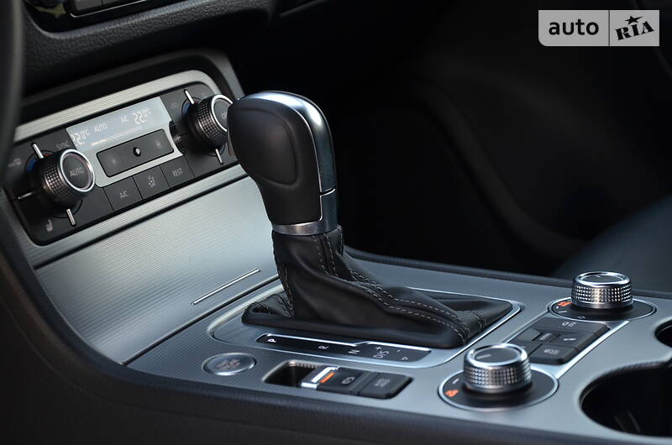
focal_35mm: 105
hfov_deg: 19.5
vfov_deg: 13.0
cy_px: 222
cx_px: 336
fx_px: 1956
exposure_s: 1/60
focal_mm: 70
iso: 560
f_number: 5.3
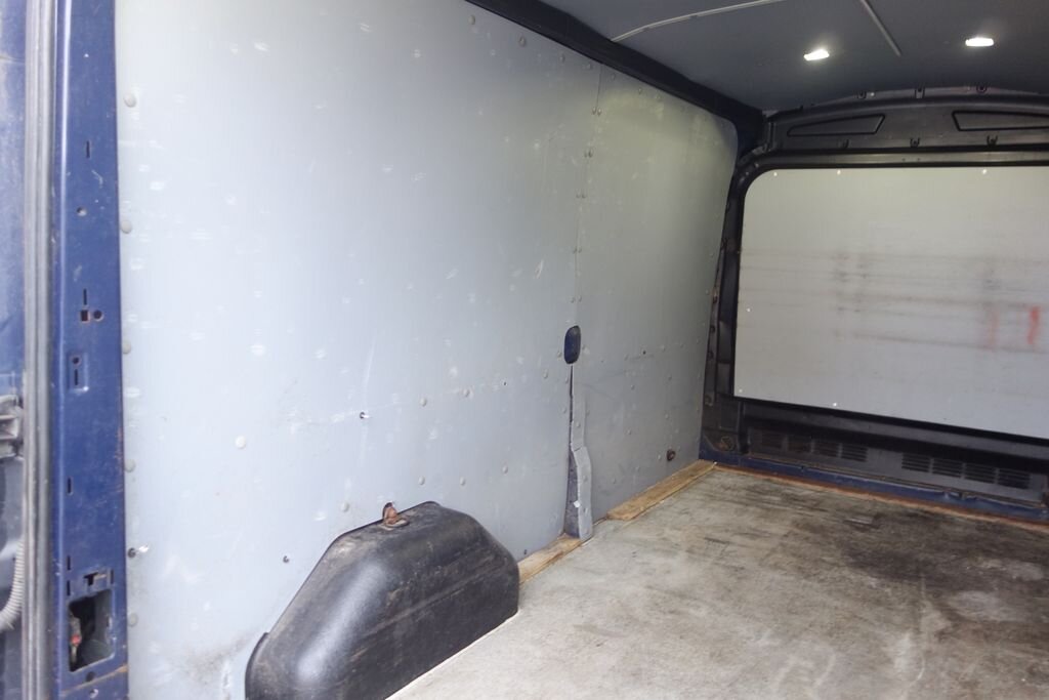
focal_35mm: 28
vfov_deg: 46.4
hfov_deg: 65.5
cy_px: 350
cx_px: 524
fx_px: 816
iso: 320
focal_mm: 10.4
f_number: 1.8
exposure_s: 1/30
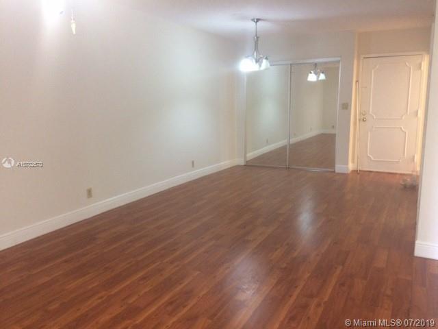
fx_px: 367
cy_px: 164
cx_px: 219
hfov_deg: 61.7
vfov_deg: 48.2
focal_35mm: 29
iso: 200
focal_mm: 4.15
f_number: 2.2
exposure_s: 1/30
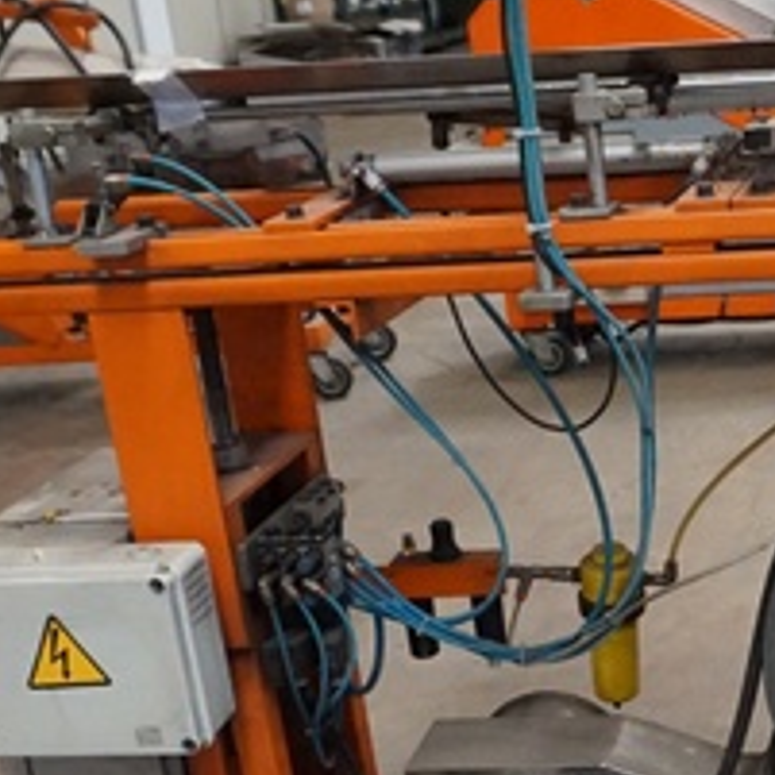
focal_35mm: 73
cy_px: 632
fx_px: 1849
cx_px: 815
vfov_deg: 23.3
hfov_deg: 22.5
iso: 3200
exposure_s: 1/125
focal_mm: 16
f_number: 3.5
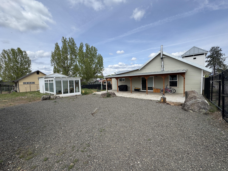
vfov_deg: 85.7
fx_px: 92
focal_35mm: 14
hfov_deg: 102.1
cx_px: 114
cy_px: 86
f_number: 2.2
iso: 50
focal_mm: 2.22
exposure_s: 1/1637
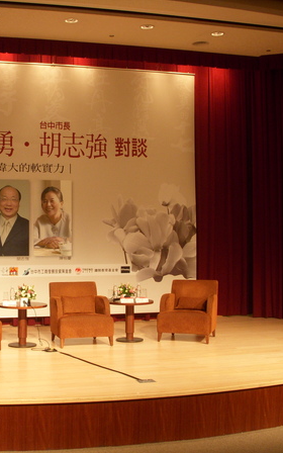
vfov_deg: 37.5
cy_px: 226
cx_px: 46
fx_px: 666
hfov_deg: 23.5
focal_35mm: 54
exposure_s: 1/30
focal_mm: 6.3
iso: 160
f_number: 3.3
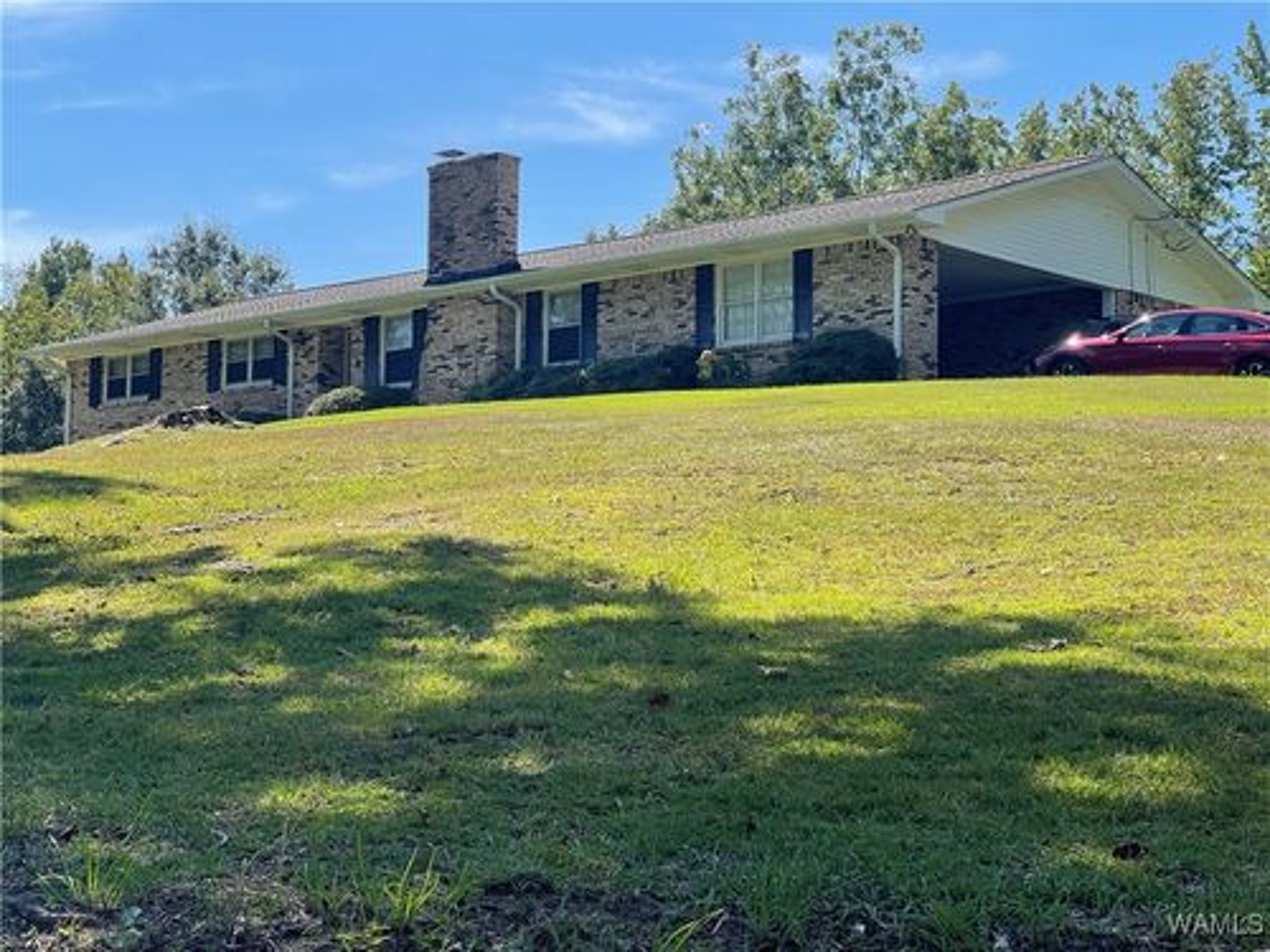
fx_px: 2348
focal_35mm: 64
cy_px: 476
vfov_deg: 22.9
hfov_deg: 30.3
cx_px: 635
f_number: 2.2
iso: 20
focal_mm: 7.5
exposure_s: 1/889
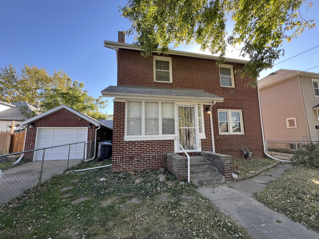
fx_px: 120
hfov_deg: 106.2
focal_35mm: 13
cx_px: 160
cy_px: 120
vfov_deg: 89.9
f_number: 1.8
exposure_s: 1/200
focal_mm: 1.57
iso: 32
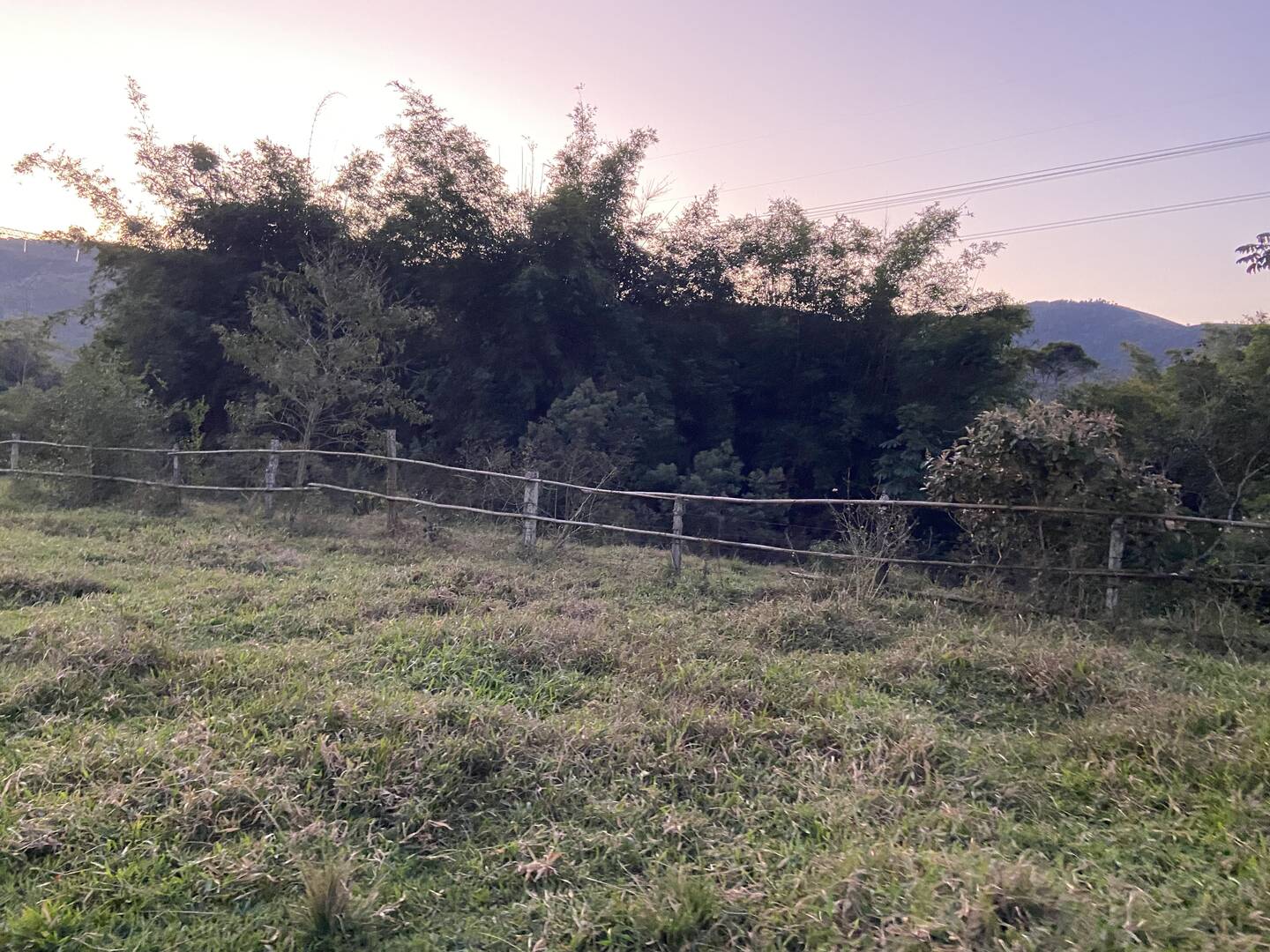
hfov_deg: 67.3
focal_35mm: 26
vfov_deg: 53.1
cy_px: 476
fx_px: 954
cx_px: 635
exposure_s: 1/40
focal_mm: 4.25
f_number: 1.8
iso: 500
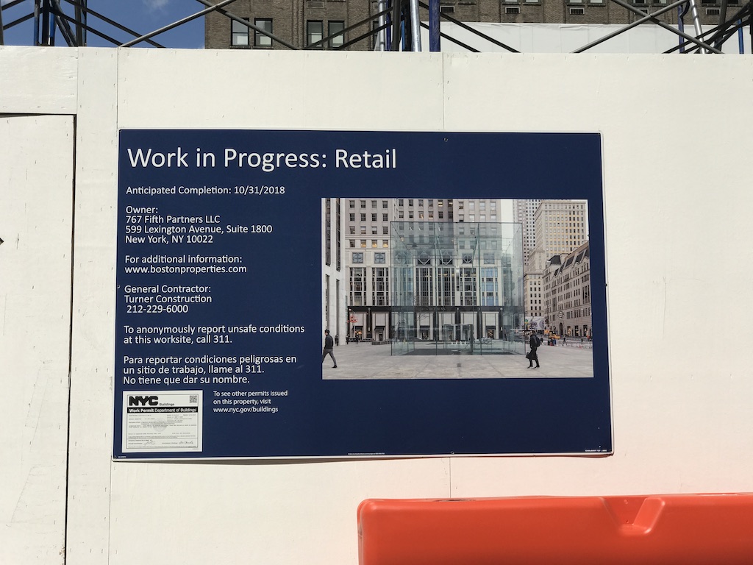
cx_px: 376
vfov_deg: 25.7
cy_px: 282
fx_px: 1240
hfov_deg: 33.8
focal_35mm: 57
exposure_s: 1/1916
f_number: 2.8
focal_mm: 6.6
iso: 20
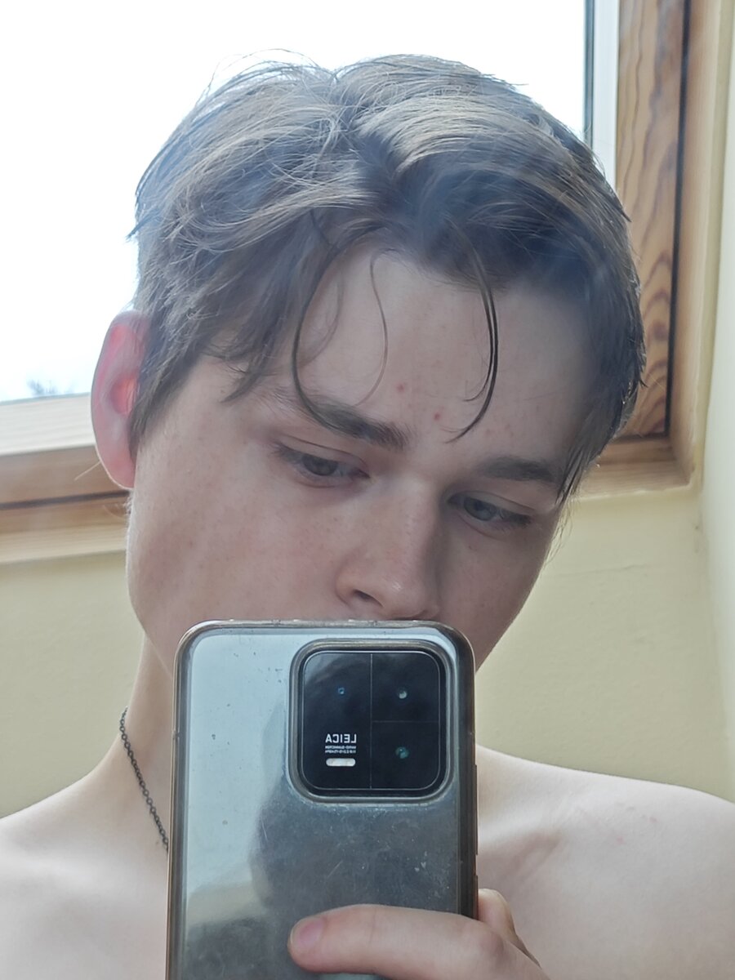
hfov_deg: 58.9
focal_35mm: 23
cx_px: 368
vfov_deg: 73.9
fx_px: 651
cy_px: 490
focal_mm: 5.43
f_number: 1.8
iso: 50
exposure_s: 1/241
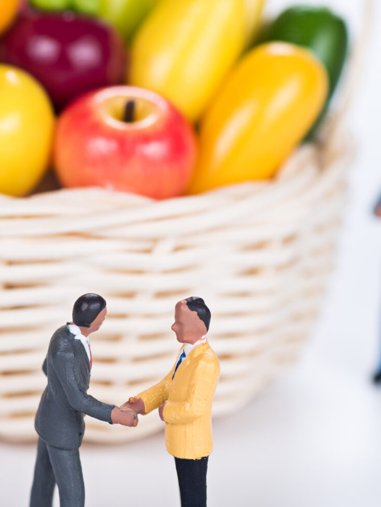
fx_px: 3301
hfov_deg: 6.6
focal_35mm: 225
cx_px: 76
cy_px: 226
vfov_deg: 8.8
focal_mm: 90
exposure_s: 1/200
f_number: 11
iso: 100
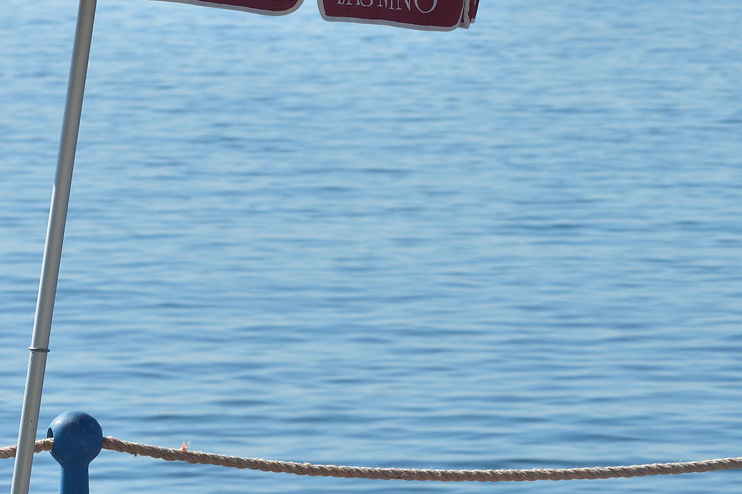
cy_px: 318
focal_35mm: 364
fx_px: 7505
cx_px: 518
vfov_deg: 3.8
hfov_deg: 5.7
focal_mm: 105
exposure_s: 1/400
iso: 100
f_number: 8
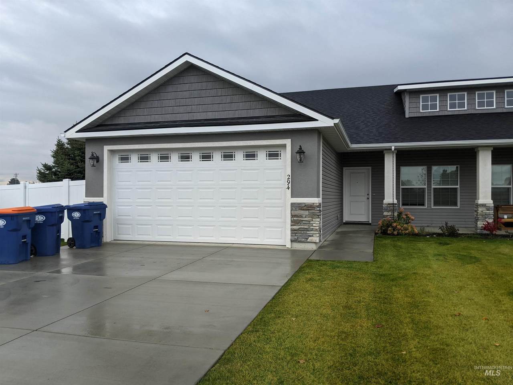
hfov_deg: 65.3
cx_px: 256
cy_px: 192
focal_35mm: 27
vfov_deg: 51.4
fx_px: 400
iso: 69
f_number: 1.8
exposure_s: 1/734
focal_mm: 4.44
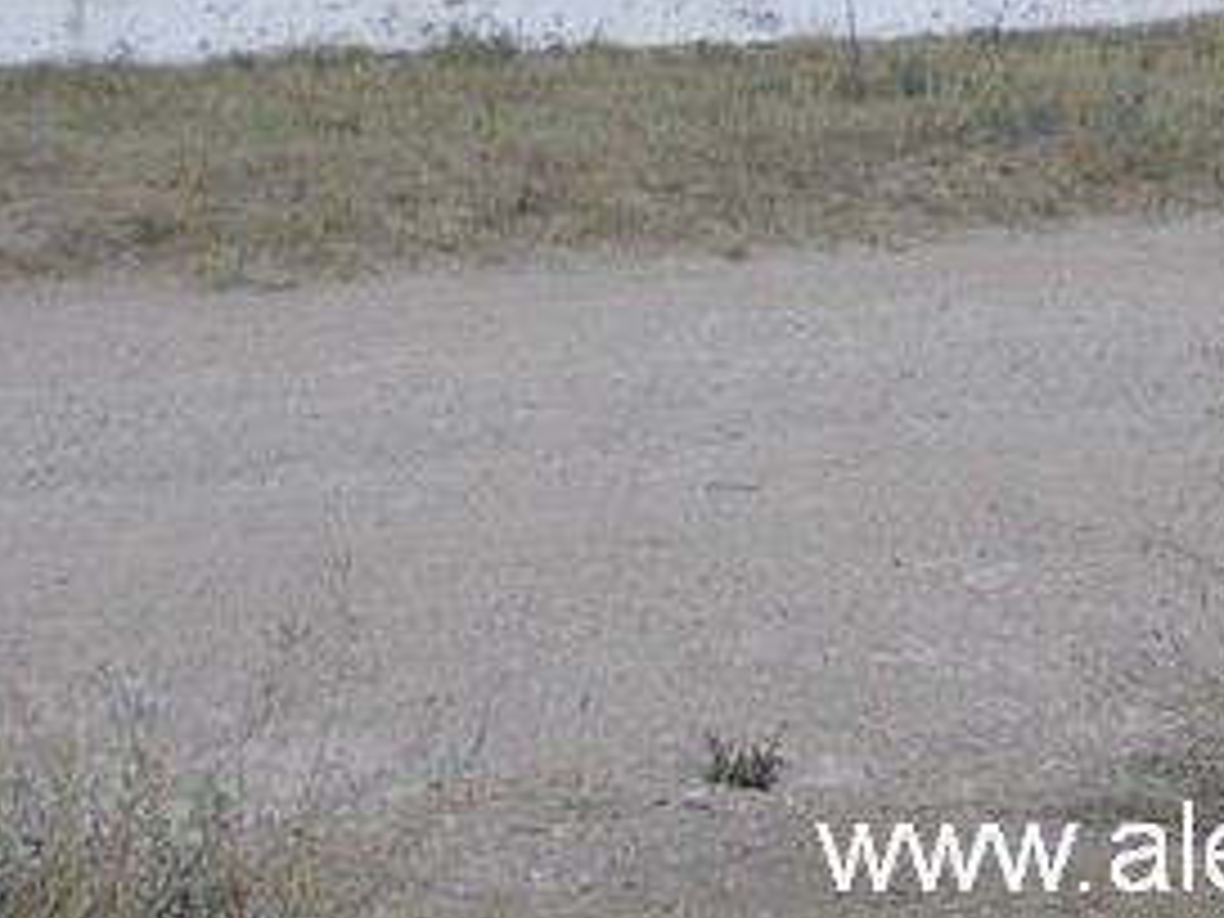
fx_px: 3783
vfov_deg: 13.3
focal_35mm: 107
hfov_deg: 18.4
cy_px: -274
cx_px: 675
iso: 80
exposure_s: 1/800
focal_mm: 5.3
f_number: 6.2
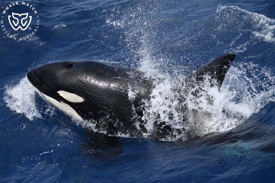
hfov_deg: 20.8
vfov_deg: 14.0
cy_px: 92
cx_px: 138
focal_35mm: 98
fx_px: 748
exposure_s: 1/8000
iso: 900
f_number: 5
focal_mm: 98
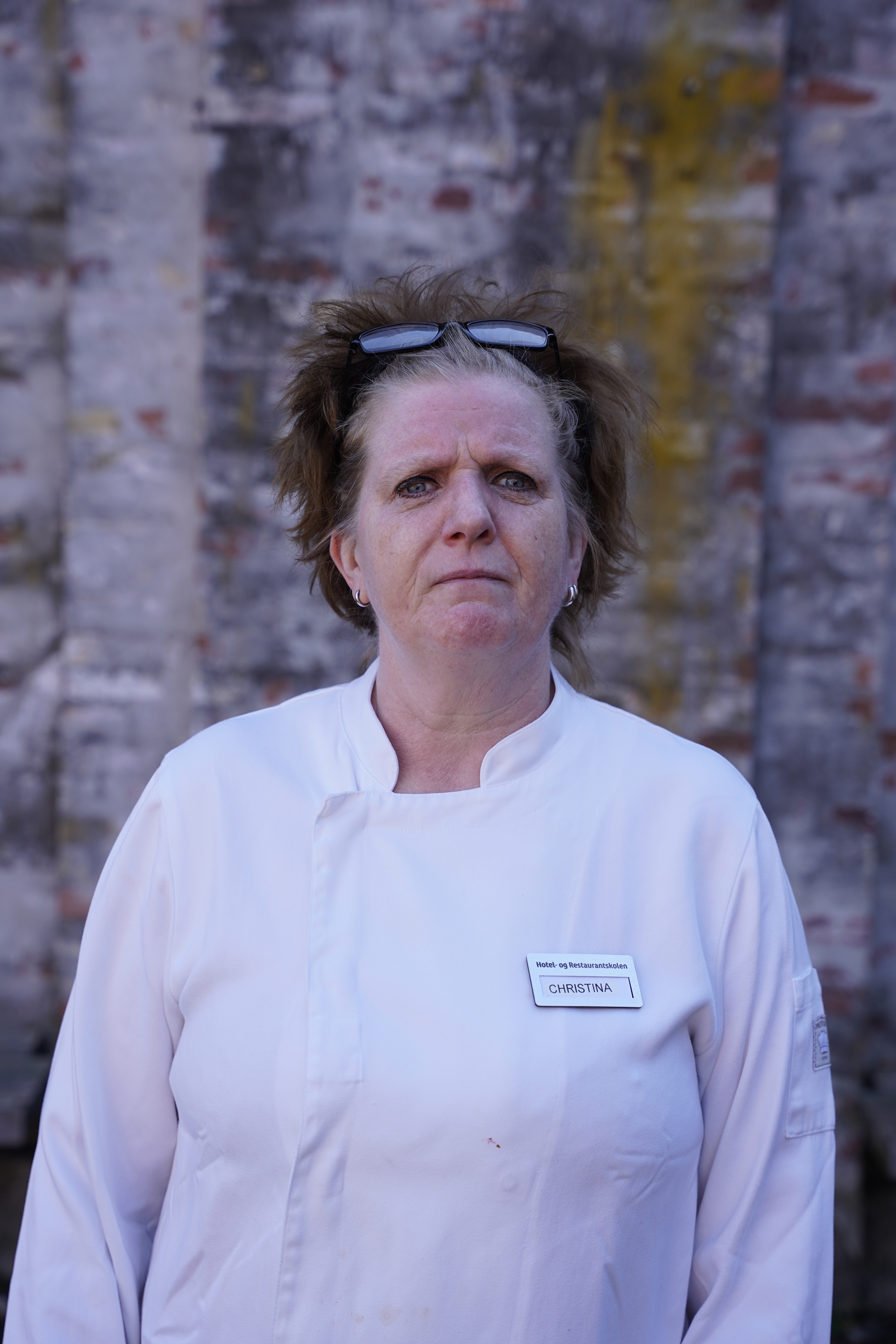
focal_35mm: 61
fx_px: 2270
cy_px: 672
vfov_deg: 33.0
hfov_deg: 22.3
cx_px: 448
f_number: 4
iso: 200
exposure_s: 1/400
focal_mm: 60.8
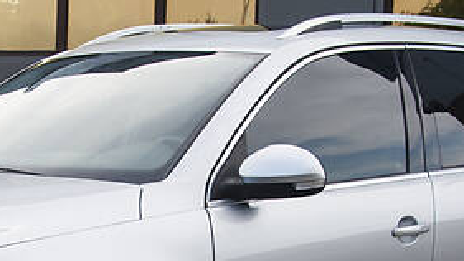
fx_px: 1372
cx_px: 152
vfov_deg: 10.7
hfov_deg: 19.1
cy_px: 306
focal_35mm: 111
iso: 100
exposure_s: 1/320
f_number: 5.6
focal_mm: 25
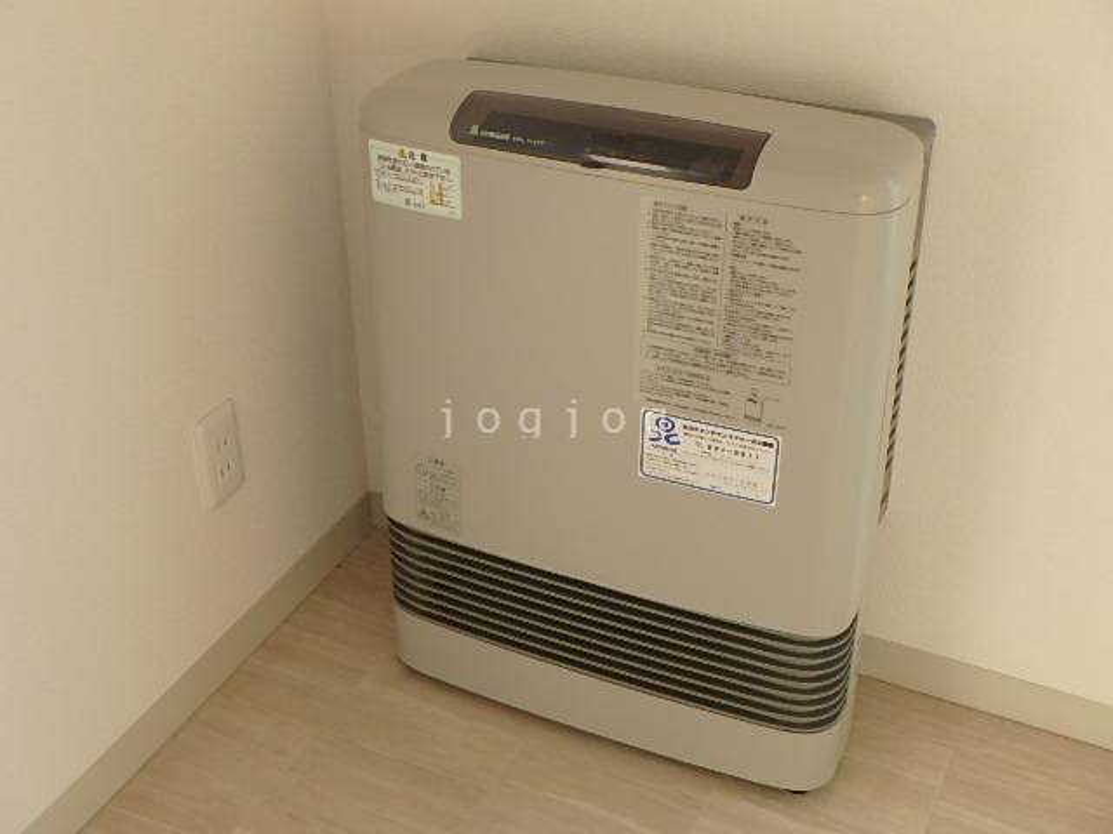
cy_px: 417
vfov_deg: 34.3
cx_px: 556
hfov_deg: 44.8
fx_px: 1350
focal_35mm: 42
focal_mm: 7.5
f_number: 5.2
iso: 250
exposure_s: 1/40
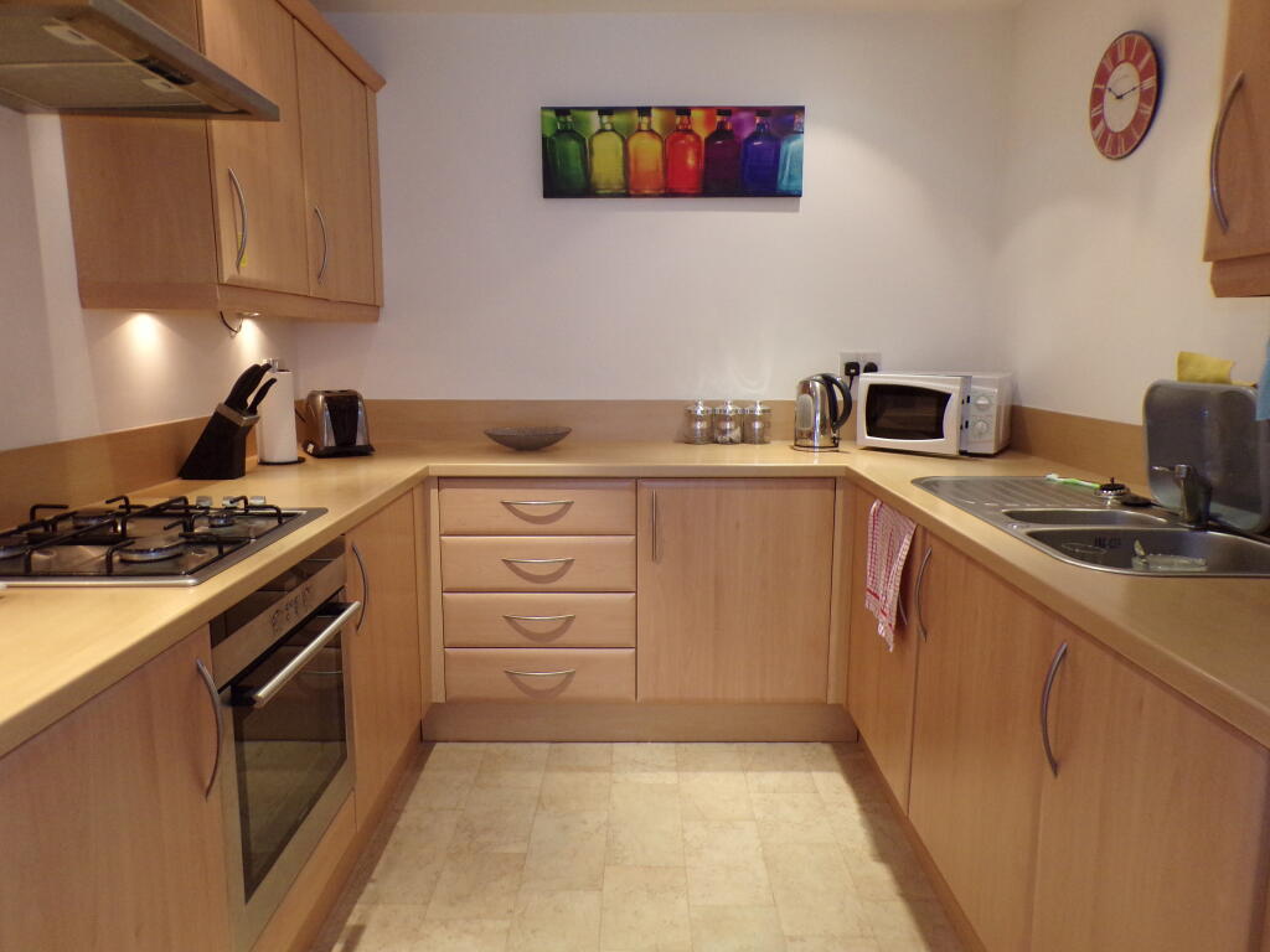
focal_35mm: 24
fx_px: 881
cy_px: 476
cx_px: 635
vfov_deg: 56.8
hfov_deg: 71.6
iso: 200
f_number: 3
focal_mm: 4.3
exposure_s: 1/34
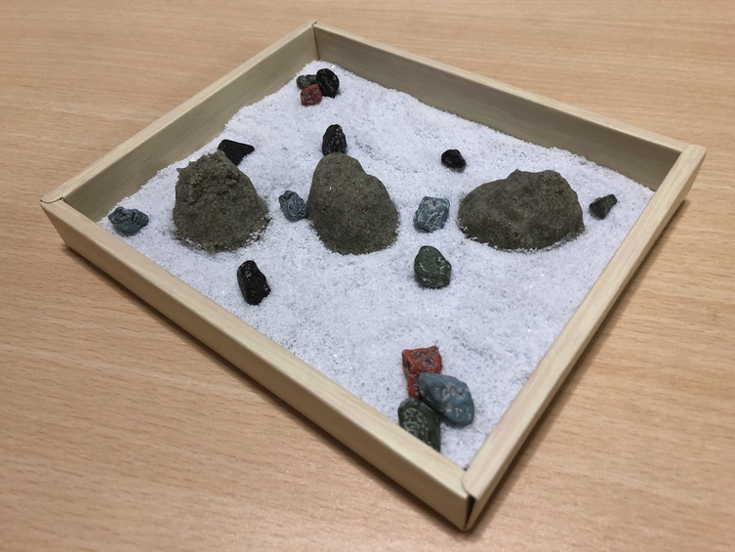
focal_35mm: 29
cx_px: 355
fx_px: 616
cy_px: 269
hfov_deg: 61.6
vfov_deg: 48.2
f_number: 1.8
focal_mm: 3.99
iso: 50
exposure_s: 1/17
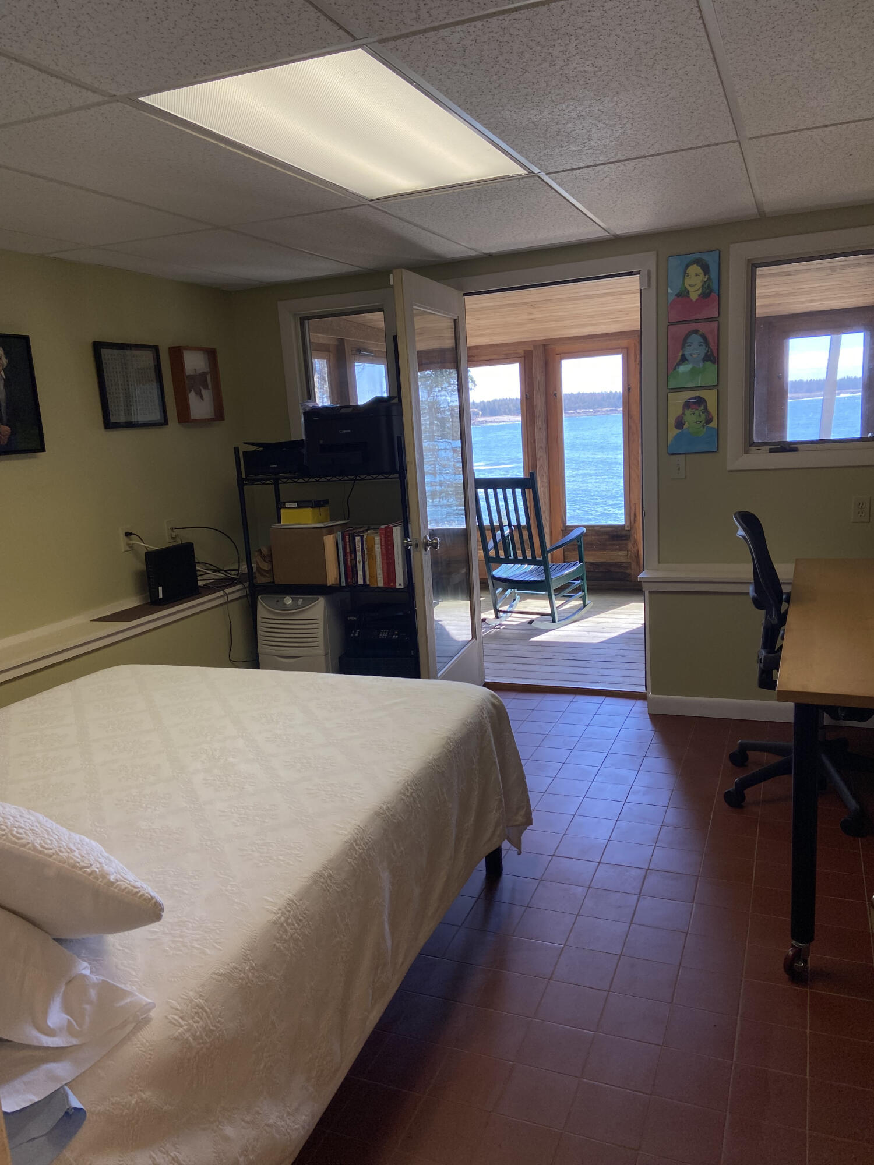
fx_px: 875
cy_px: 582
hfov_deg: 53.1
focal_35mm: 26
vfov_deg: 67.3
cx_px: 437
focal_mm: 4.25
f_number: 1.8
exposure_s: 1/180
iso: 32
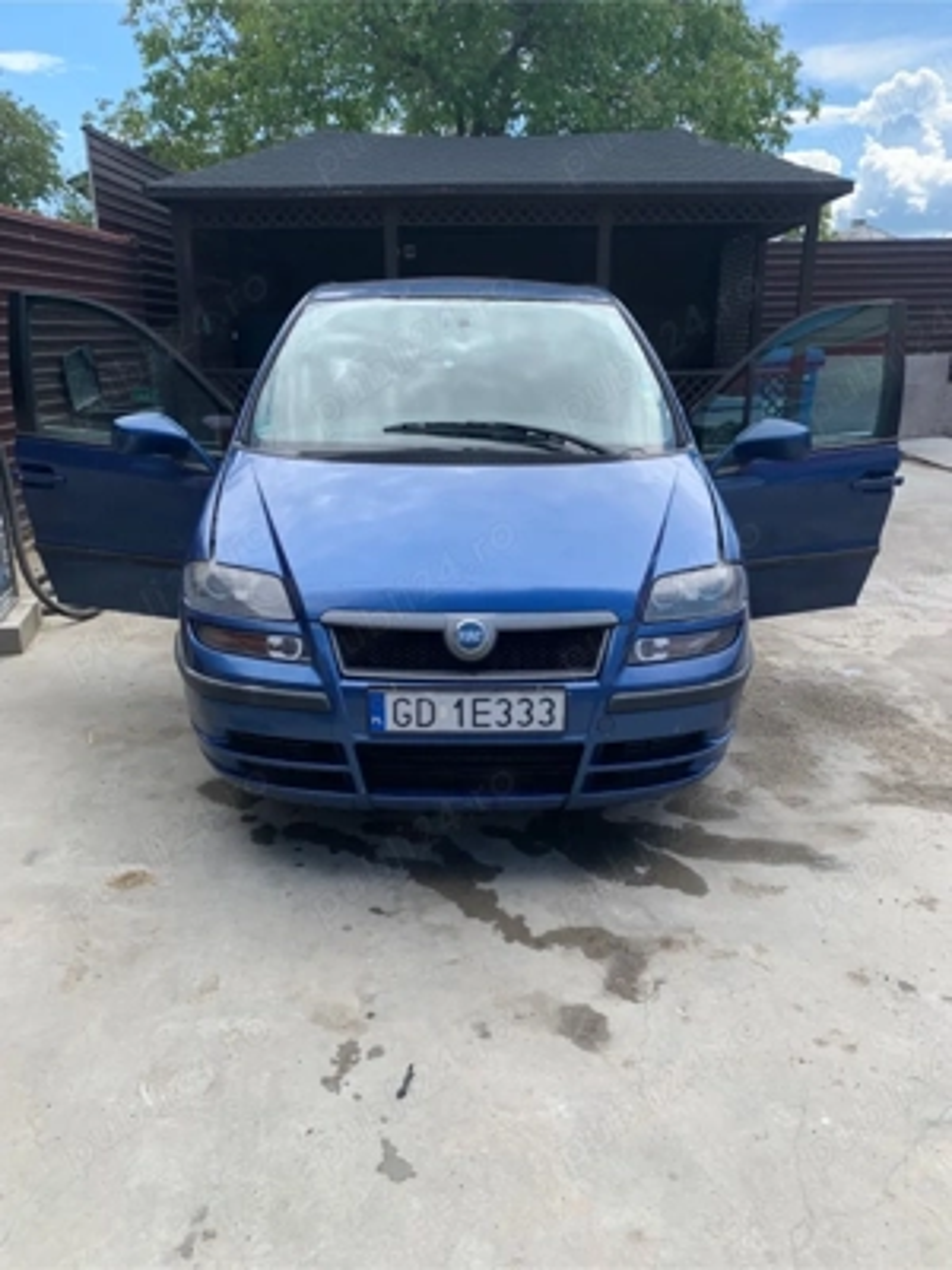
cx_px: 476
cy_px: 635
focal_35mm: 26
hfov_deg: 53.1
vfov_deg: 67.3
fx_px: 953
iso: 25
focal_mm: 4.25
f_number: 1.8
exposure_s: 1/842
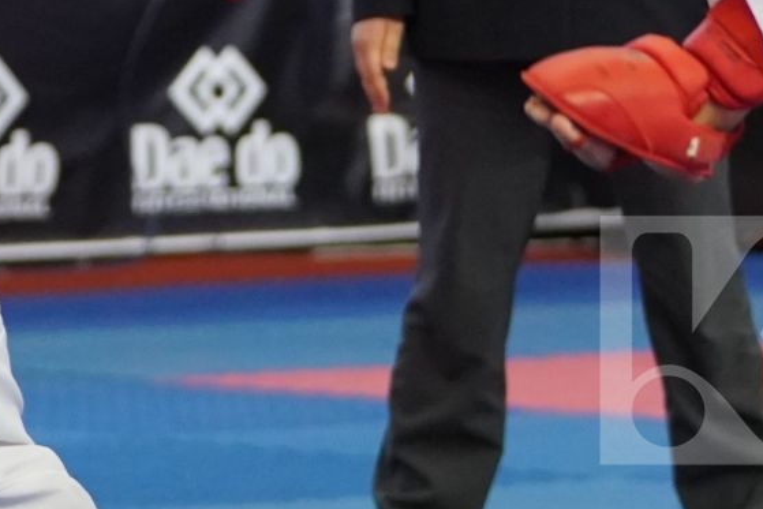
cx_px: 728
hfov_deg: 5.2
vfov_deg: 3.5
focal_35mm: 396
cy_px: -145
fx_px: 8395
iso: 3200
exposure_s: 1/1000
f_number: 2.8
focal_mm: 82
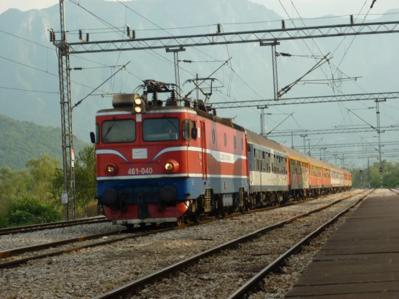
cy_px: 150
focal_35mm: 116
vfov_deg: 12.8
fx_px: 1337
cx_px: 200
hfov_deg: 17.0
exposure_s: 1/160
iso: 80
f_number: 5.3
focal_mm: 19.1
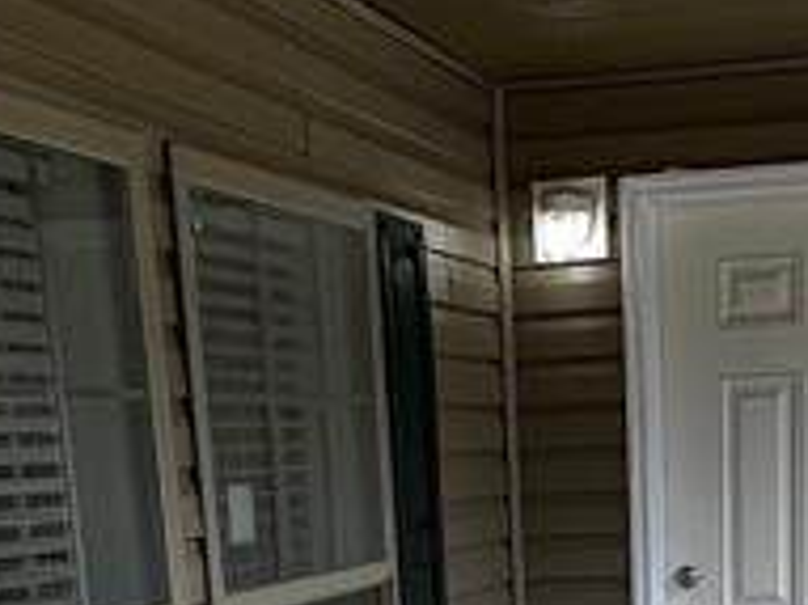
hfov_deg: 25.8
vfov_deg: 17.2
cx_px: 550
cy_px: 969
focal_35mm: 75
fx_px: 1750
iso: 32
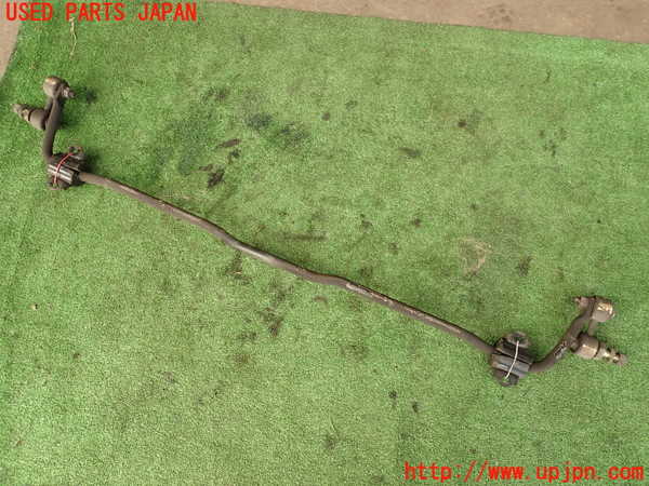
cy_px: 243
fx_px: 469
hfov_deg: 69.4
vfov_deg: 54.9
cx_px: 324
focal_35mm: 25
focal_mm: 4.5
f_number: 2.8
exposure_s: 1/160
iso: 100
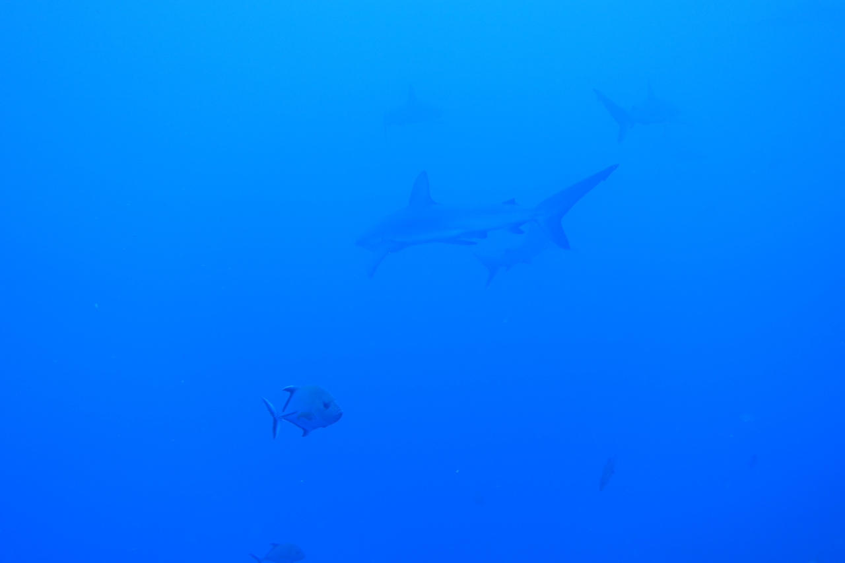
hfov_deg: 54.4
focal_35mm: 35
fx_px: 821
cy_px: 282
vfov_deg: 37.8
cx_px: 422
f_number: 2.8
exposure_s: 1/60
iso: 125
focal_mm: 12.81
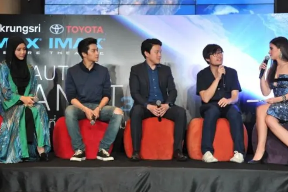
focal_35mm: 52
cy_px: 99
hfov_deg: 38.2
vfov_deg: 26.0
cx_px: 142
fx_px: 416
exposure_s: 1/125
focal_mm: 44
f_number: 4
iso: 2000
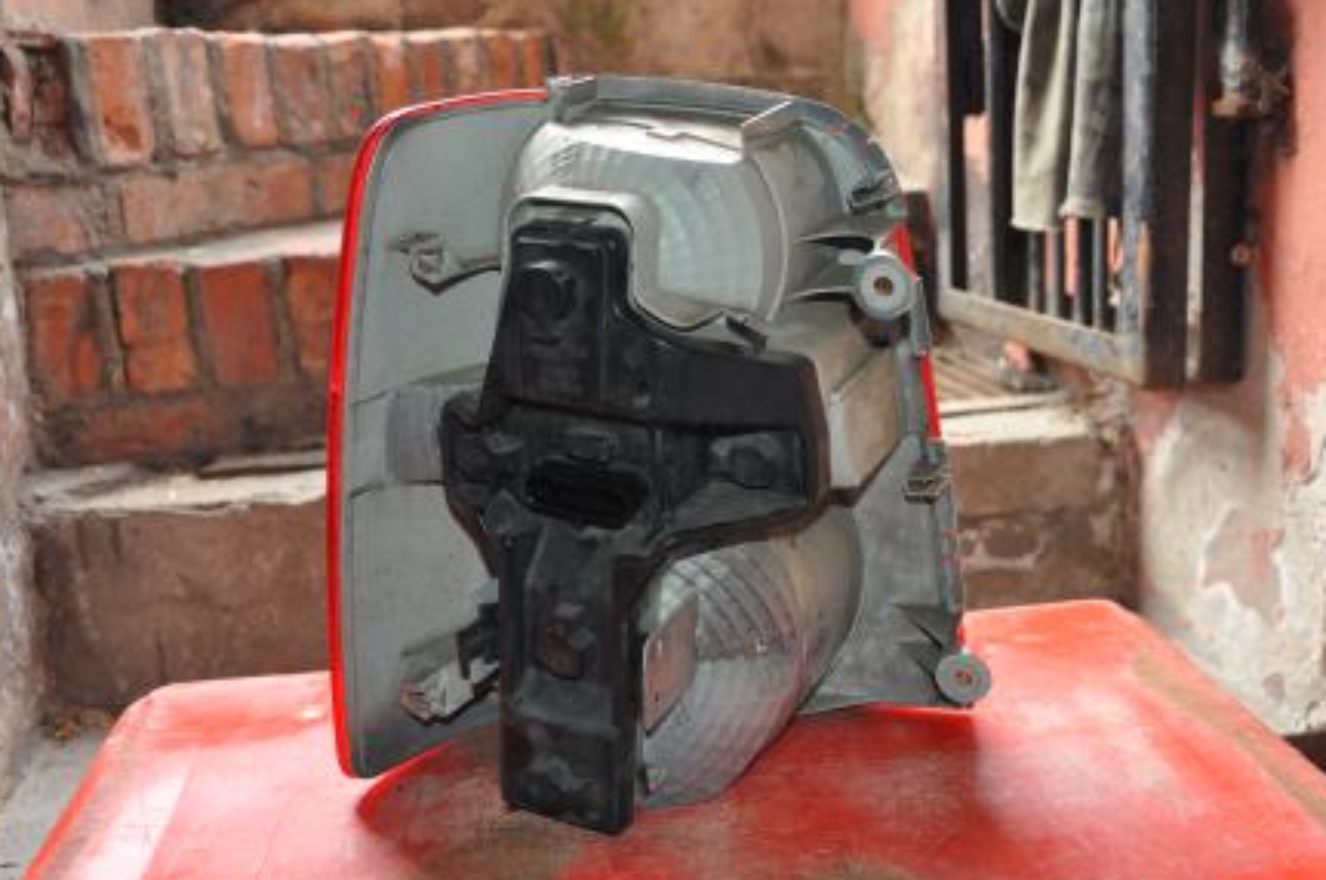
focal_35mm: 37
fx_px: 1345
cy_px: 449
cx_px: 628
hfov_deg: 52.4
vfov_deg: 36.2
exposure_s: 1/100
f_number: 3.8
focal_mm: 21
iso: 560
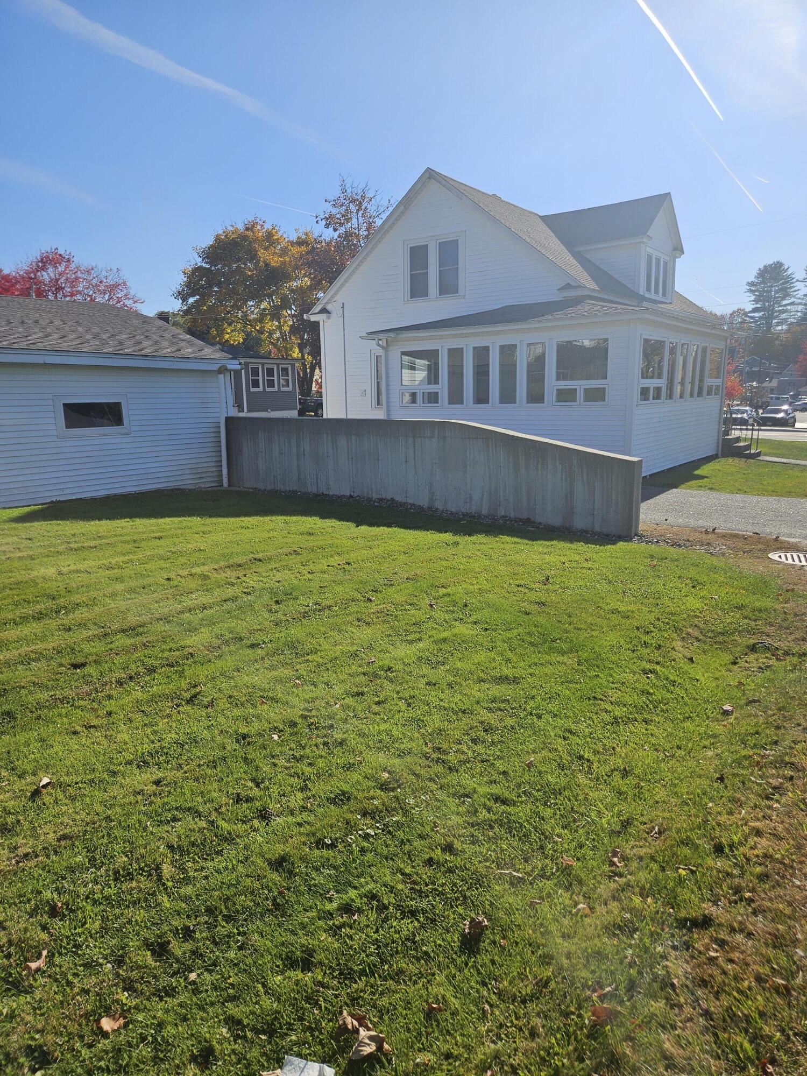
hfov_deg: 58.9
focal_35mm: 23
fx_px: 715
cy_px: 538
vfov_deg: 73.9
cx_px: 404
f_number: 1.8
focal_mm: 5.4
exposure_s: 1/2977
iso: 25
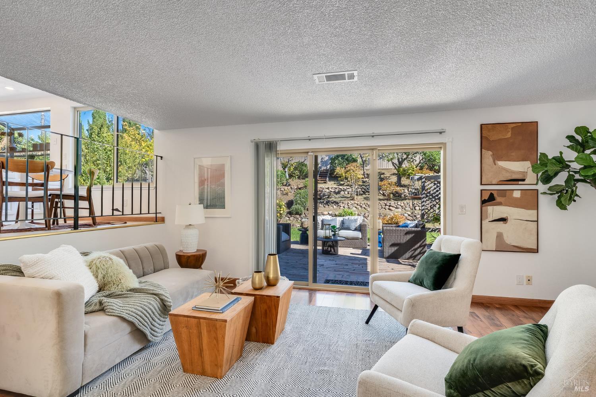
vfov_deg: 73.7
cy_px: 198
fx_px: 265
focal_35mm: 16
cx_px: 298
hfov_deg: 96.8
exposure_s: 1/8
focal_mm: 16
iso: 200
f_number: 11
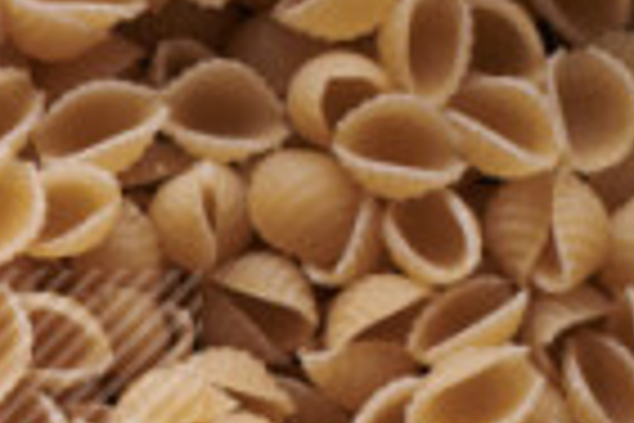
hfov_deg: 6.9
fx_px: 4984
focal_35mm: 283
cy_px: 1044
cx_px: -922
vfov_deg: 4.7
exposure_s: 1/100
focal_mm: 50
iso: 160
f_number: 8
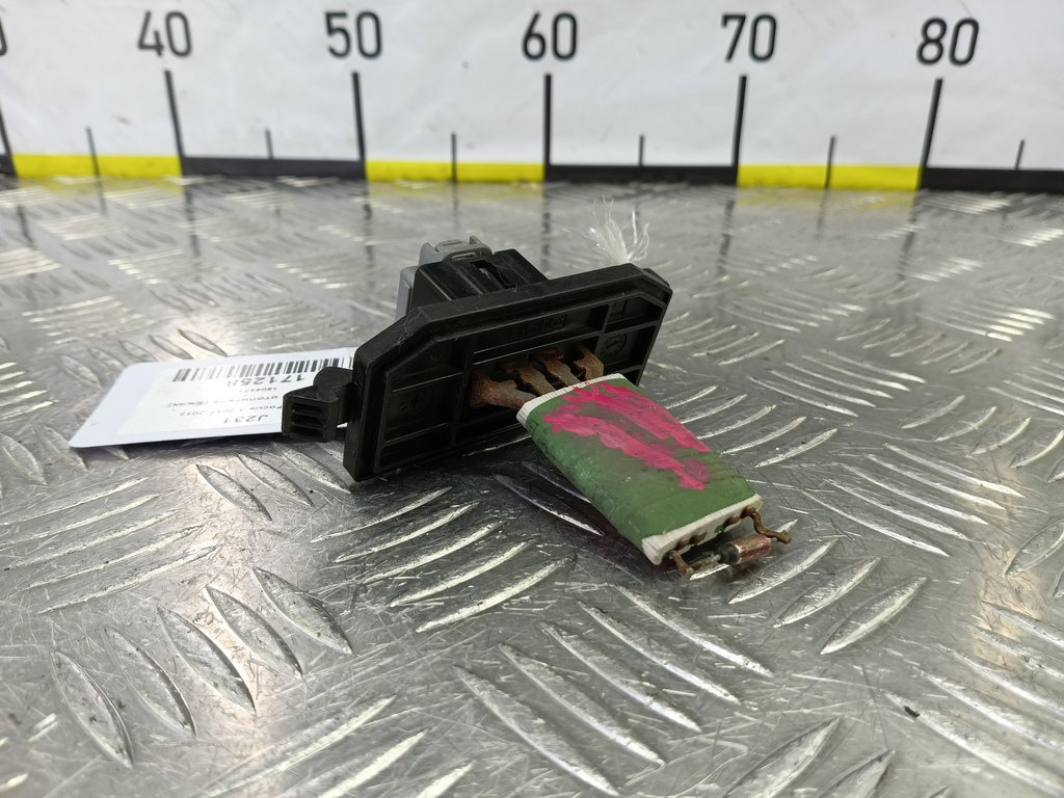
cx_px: 532
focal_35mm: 23
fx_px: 707
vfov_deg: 58.9
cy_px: 399
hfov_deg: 73.9
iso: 130
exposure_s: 1/50
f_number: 1.6
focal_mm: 4.11
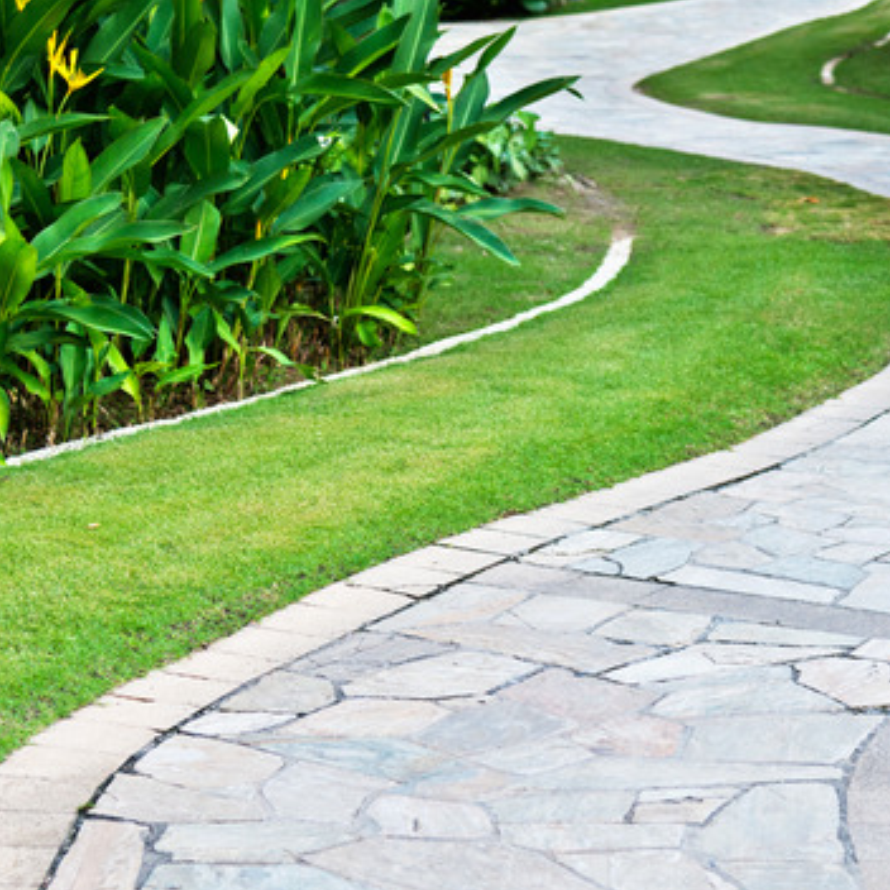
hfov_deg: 17.7
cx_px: 518
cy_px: 554
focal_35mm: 98
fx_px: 2851
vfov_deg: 17.7
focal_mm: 52
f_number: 4
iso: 400
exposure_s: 1/400
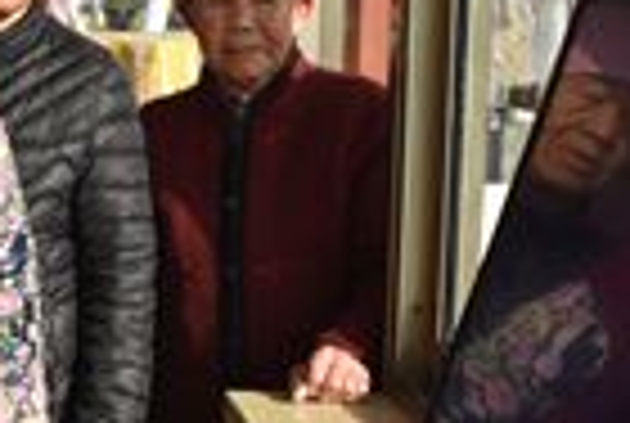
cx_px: -248
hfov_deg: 19.5
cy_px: 250
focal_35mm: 94
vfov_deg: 14.6
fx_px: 1648
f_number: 8
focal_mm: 24
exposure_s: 1/250
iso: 320
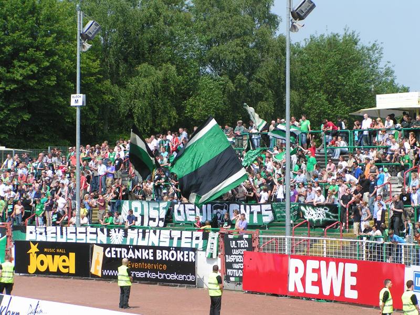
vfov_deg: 11.3
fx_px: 1589
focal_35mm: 131
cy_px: 158
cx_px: 210
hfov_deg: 15.1
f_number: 5.6
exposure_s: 1/400
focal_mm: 20
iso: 50
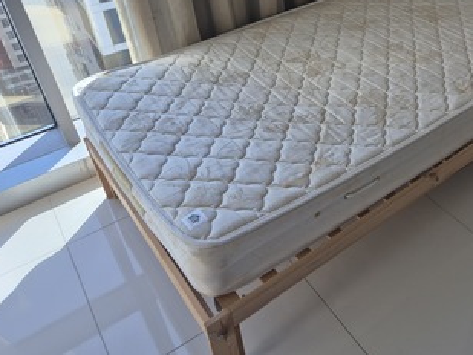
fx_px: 465
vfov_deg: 41.3
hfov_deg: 52.6
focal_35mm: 34
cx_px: 327
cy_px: 119
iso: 160
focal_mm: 5.4
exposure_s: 1/180
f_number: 1.8
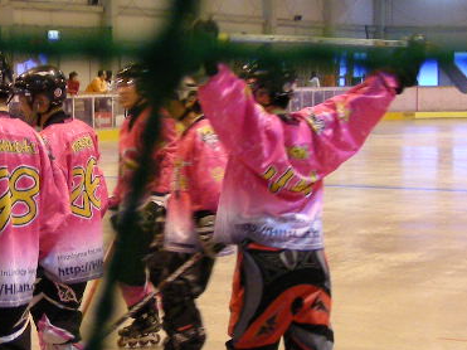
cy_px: 242
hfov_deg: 17.9
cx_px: -78
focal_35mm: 105
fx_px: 1416
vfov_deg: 14.1
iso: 200
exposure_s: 1/16.7
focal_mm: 6.3
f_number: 3.5
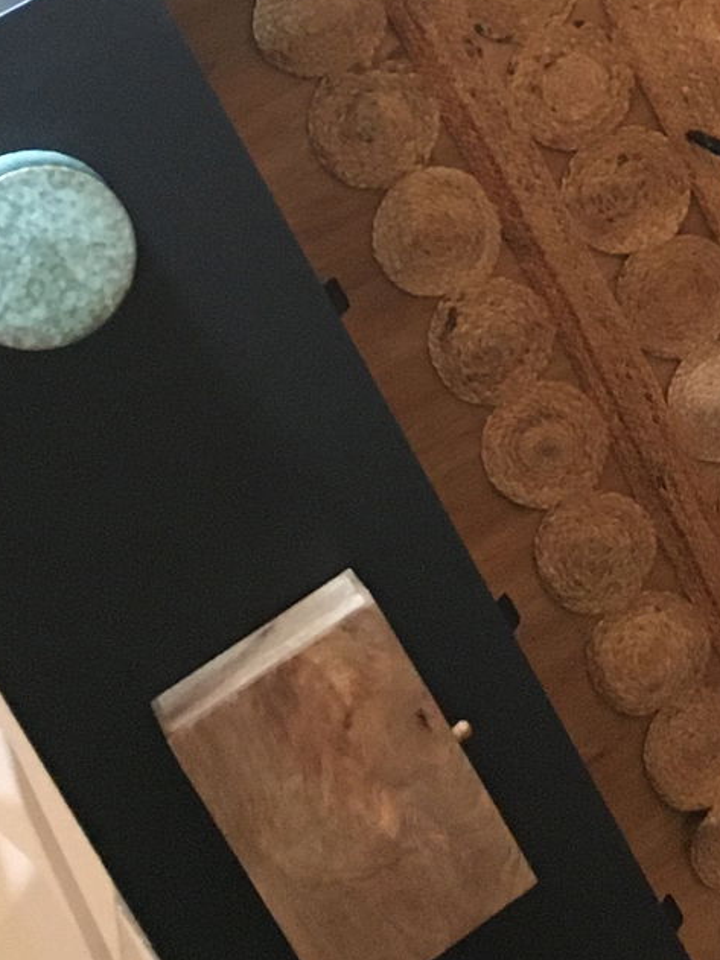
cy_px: -104
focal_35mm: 98
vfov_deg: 19.2
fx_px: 2719
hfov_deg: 14.7
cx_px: 810
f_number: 2.2
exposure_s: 1/17
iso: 250
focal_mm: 4.15
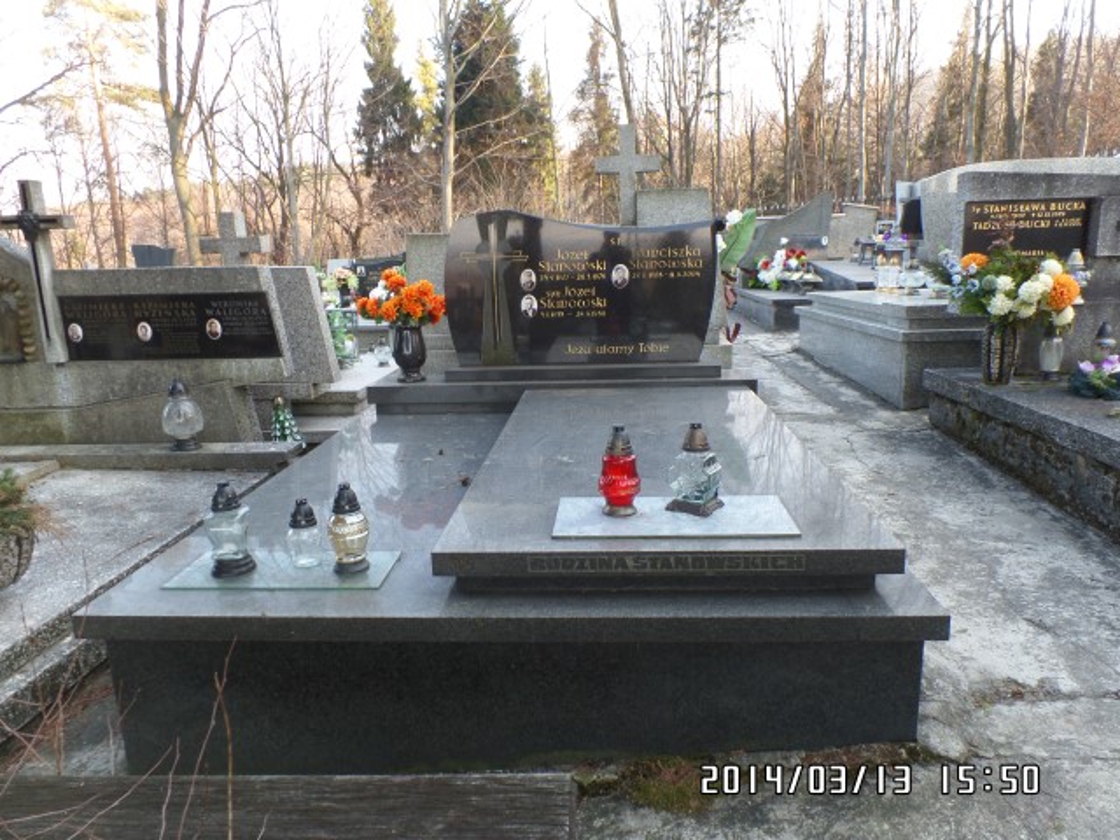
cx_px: 560
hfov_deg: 73.9
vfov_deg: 58.9
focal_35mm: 23
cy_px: 420
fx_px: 744
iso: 100
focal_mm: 4.1
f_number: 3.5
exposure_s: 1/45
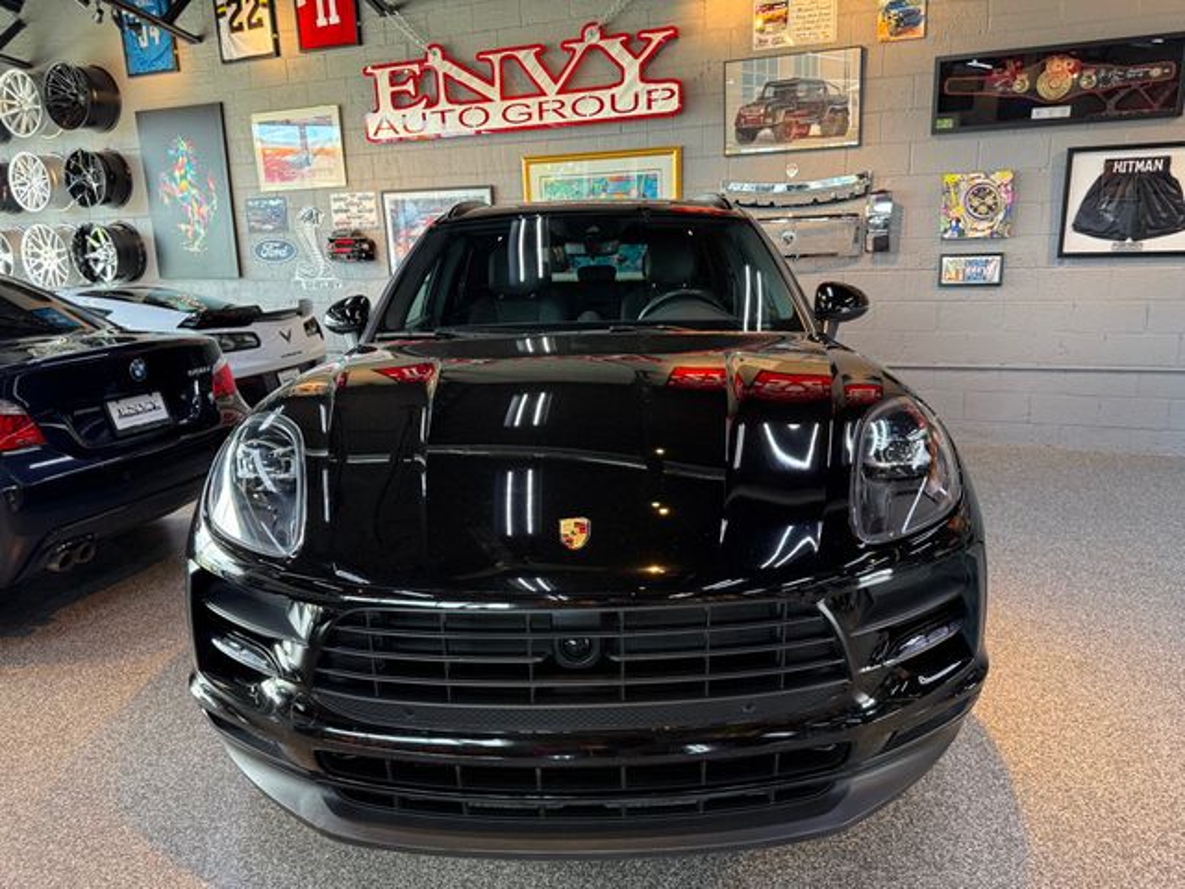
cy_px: 444
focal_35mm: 24
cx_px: 592
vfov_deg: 56.8
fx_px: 822
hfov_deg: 71.6
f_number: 1.78
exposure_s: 1/120
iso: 200
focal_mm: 6.76
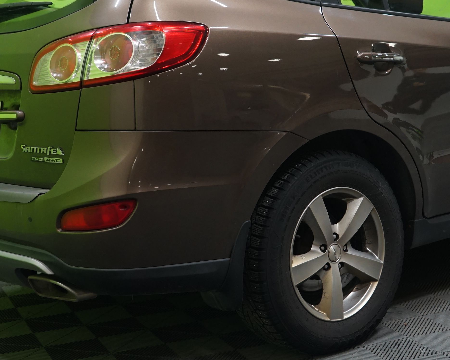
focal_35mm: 67
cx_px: 300
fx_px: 892
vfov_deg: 22.7
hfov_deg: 28.1
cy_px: 127
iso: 1000
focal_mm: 34
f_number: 4.5
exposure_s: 1/20
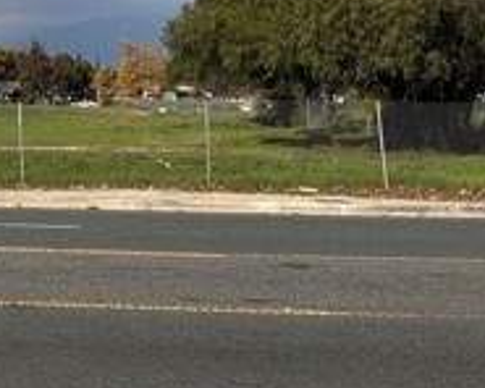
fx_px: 1163
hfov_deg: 21.4
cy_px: 0
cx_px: -142
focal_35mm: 81
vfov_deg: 18.5
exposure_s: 1/5263
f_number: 1.78
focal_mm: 6.86
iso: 80
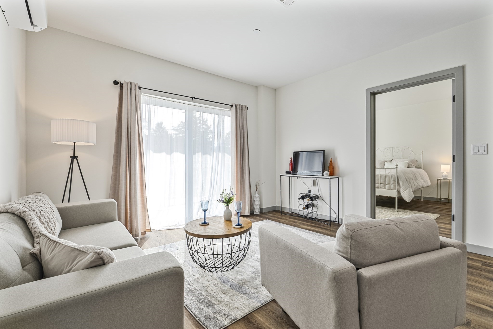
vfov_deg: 73.8
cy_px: 164
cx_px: 246
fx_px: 219
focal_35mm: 16
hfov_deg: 96.7
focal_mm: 16
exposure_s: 1/15
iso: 250
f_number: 8
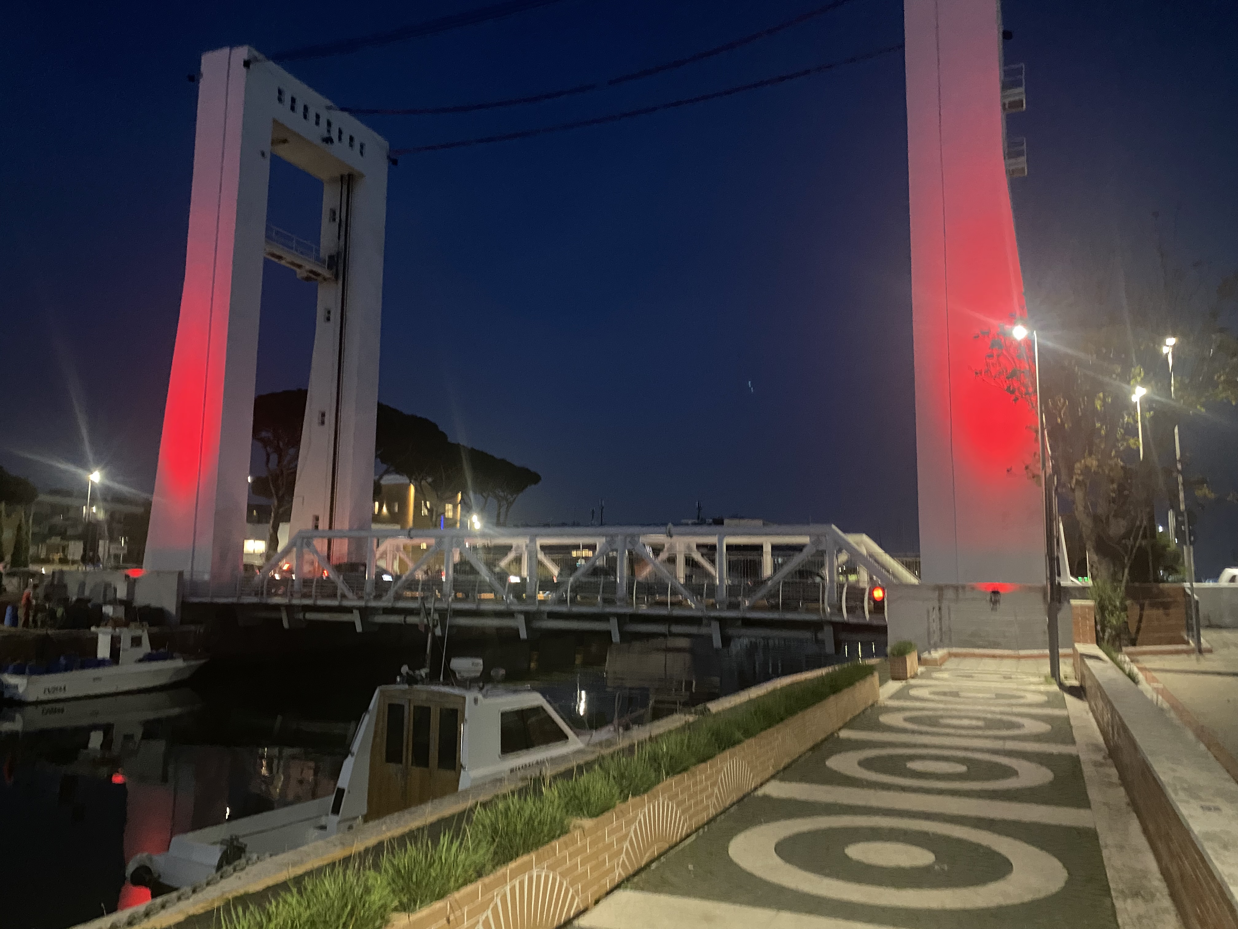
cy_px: 464
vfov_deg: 53.1
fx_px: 930
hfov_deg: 67.3
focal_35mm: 26
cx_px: 619
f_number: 1.8
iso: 800
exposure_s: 1/25
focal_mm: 4.25
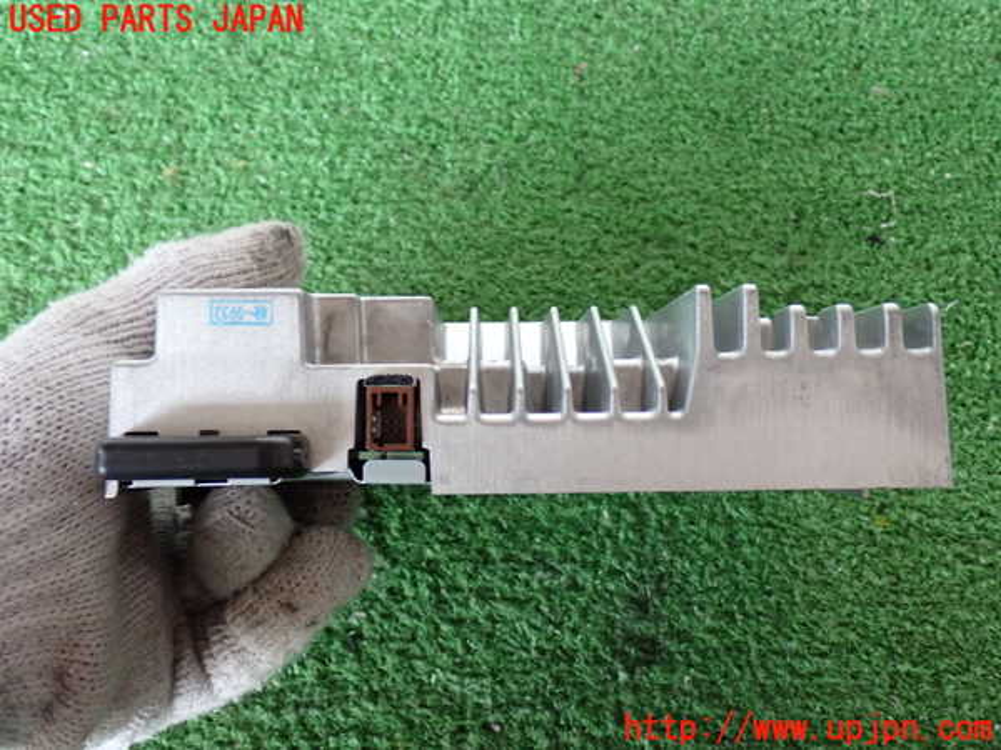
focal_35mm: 41
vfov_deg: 35.1
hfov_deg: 45.8
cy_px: 375
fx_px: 1186
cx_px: 500
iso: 800
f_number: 2.8
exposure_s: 1/30
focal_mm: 7.31
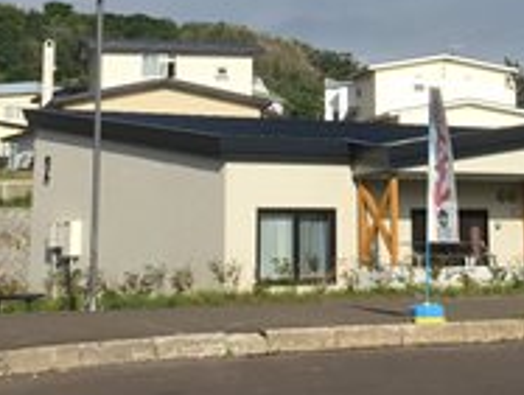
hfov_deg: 19.5
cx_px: 460
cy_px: -87
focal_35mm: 99
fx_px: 1502
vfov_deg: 14.5
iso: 25
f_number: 2.2
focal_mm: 4.15
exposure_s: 1/1789
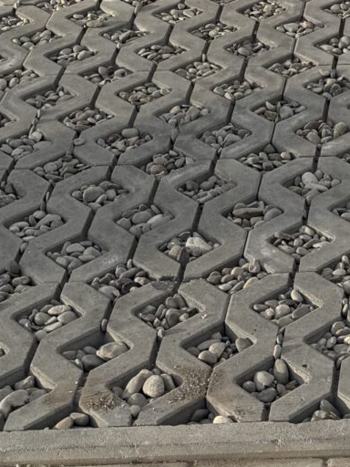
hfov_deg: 11.7
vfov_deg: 15.0
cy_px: -281
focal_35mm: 120
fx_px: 1618
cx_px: 551
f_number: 1.78
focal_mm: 6.76
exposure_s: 1/3802
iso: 80
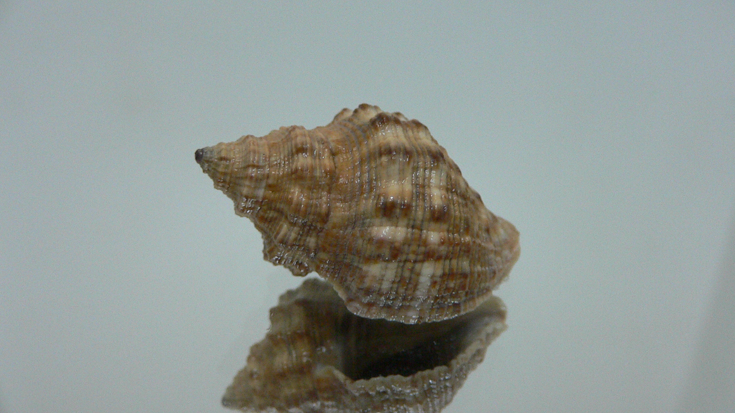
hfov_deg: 51.6
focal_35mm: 39
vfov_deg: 30.4
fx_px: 760
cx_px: 367
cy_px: 214
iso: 200
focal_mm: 4.6
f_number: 2.8
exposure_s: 1/60
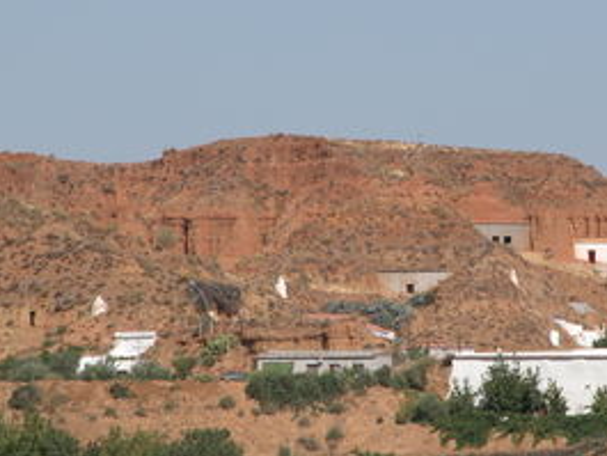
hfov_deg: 4.7
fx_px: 7421
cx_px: 419
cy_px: 231
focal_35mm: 423
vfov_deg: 3.5
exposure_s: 1/506
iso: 100
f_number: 6.6
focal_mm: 71.2
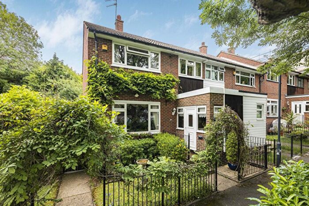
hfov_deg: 96.7
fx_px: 137
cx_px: 154
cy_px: 103
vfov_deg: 73.8
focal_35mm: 16
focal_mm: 16
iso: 200
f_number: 8
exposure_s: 1/60
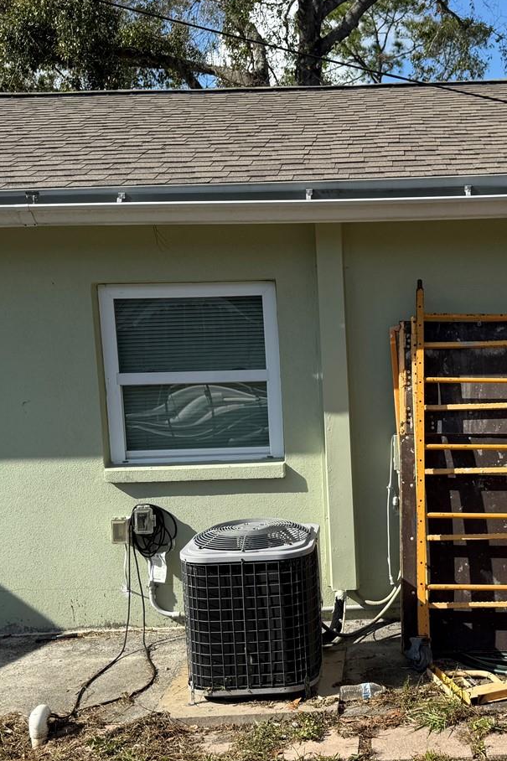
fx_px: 930
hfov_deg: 30.0
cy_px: 438
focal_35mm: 44
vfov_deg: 44.4
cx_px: 386
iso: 80
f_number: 1.78
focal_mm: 6.76
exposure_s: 1/3759
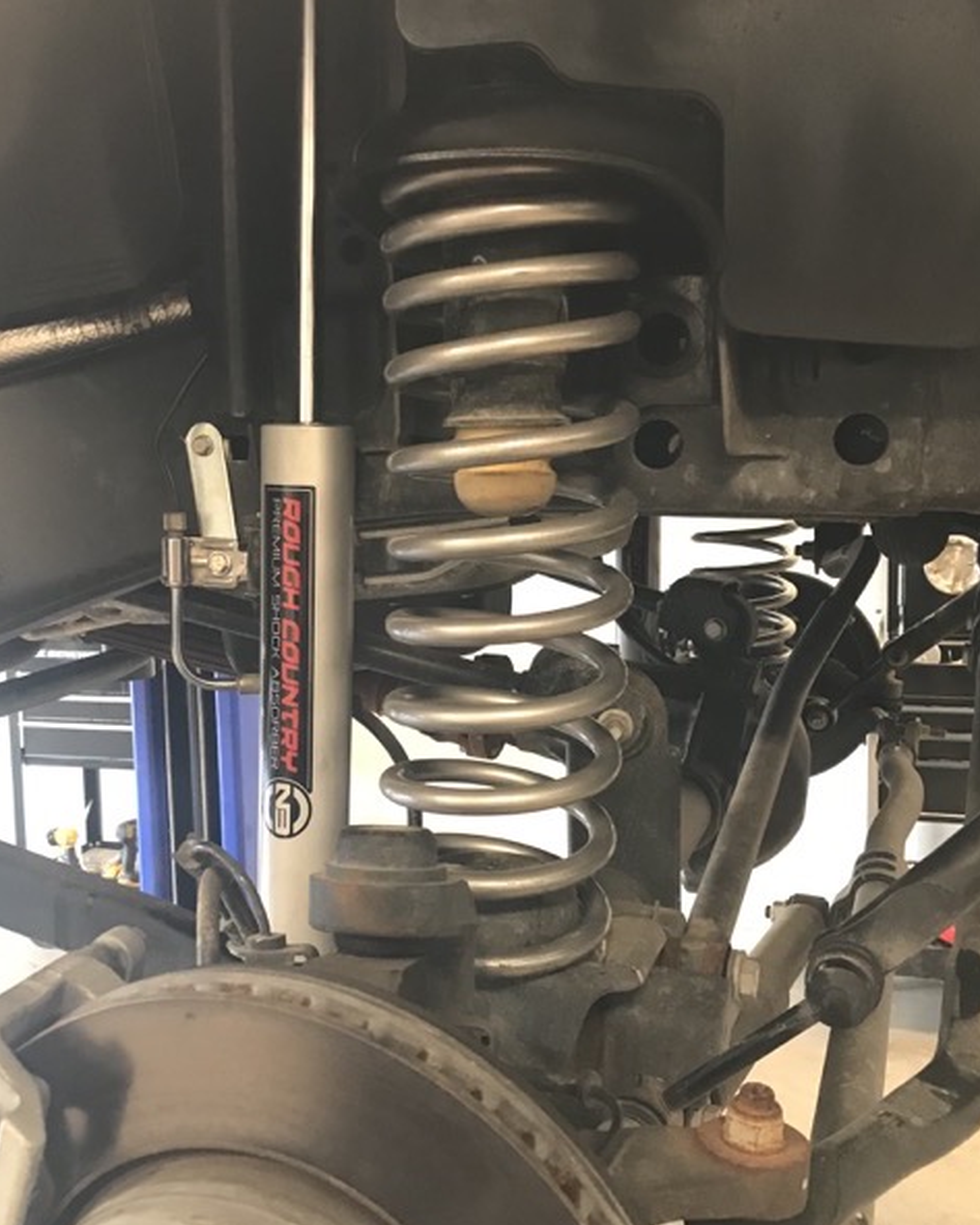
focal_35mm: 37
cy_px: 643
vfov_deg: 49.1
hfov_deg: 40.0
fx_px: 1341
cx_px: 416
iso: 64
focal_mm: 3.99
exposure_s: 1/15
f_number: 1.8
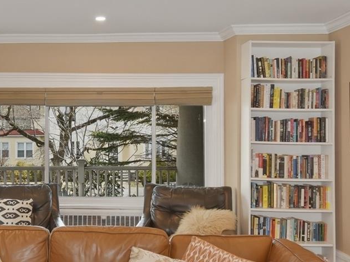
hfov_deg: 38.8
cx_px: 66
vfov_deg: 30.9
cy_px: 143
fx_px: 475
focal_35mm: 47
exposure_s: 1/60
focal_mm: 10
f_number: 4.5
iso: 220
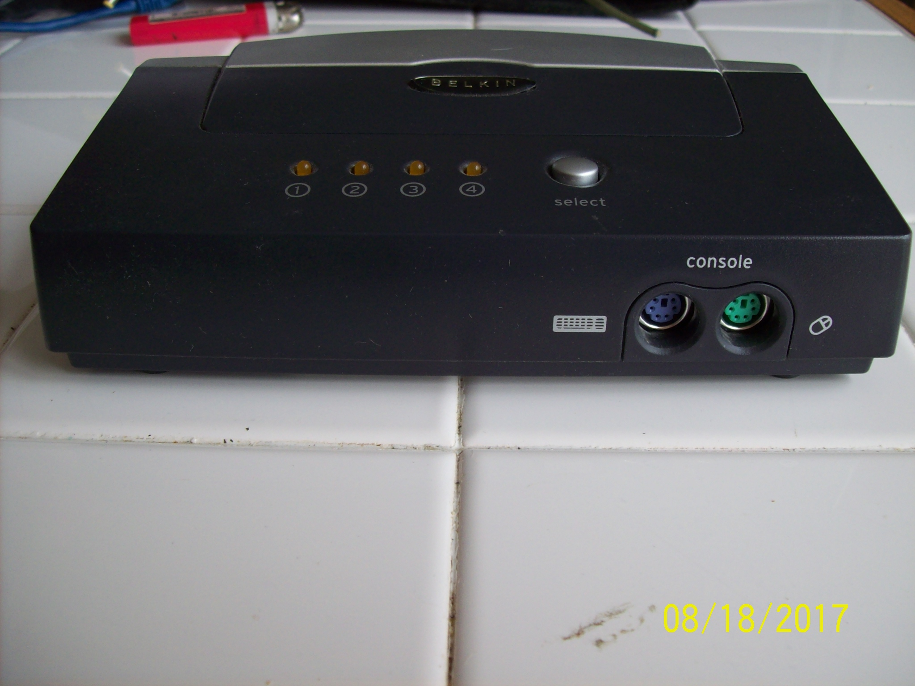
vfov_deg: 39.7
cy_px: 343
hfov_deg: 51.4
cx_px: 458
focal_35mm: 36
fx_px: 952
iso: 80
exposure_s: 1/167
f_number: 2.7
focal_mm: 6
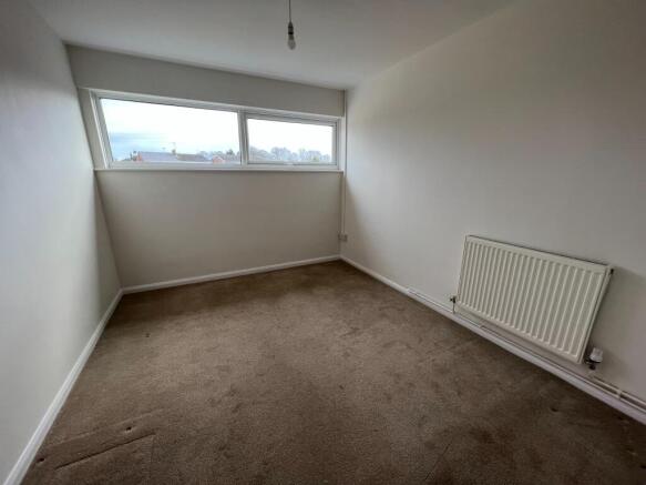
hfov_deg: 106.2
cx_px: 323
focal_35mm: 13
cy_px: 242
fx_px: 243
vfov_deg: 89.9
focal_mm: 1.57
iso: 50
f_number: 1.8
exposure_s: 1/99
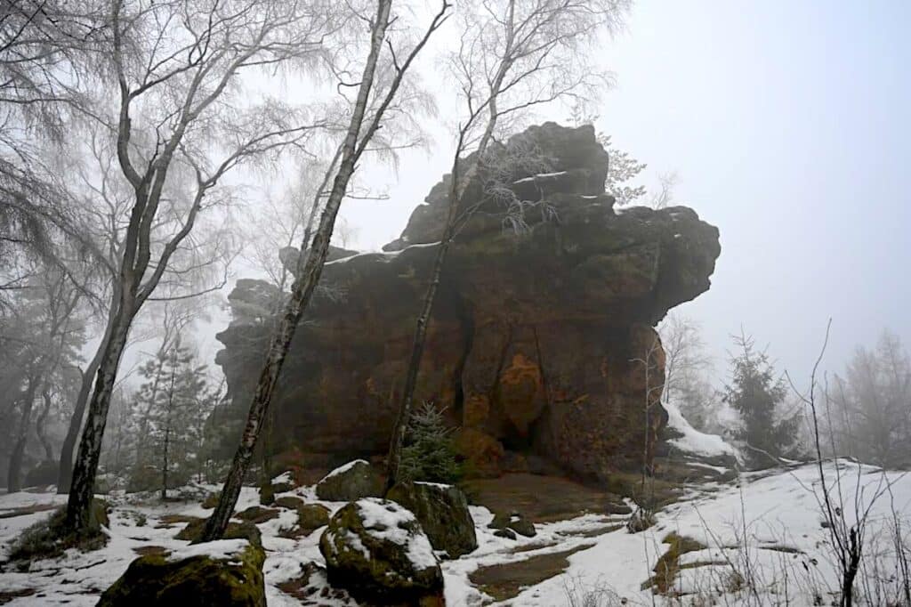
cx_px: 456
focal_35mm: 24
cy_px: 304
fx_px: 607
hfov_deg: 73.8
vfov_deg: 53.1
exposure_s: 1/250
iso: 200
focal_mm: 24
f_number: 4.5
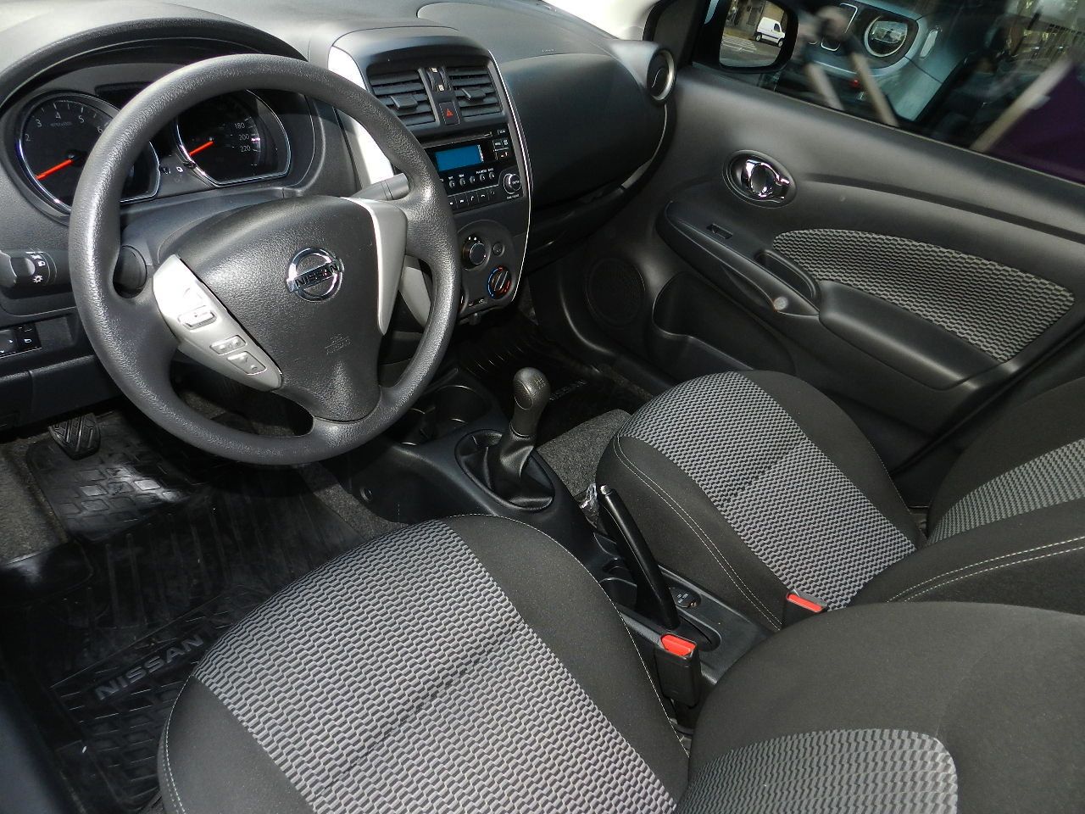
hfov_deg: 73.9
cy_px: 407
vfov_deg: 58.9
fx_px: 721
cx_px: 542
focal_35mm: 23
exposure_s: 1/30
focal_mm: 4
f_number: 3.4
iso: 200
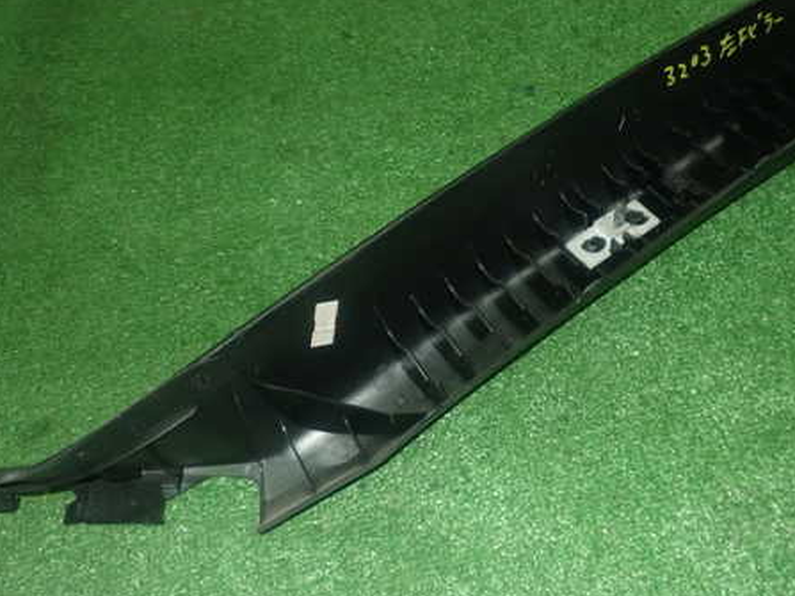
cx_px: 466
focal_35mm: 43
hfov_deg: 43.7
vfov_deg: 33.6
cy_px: 294
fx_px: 987
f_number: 7.1
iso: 800
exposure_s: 1/30
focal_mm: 5.79
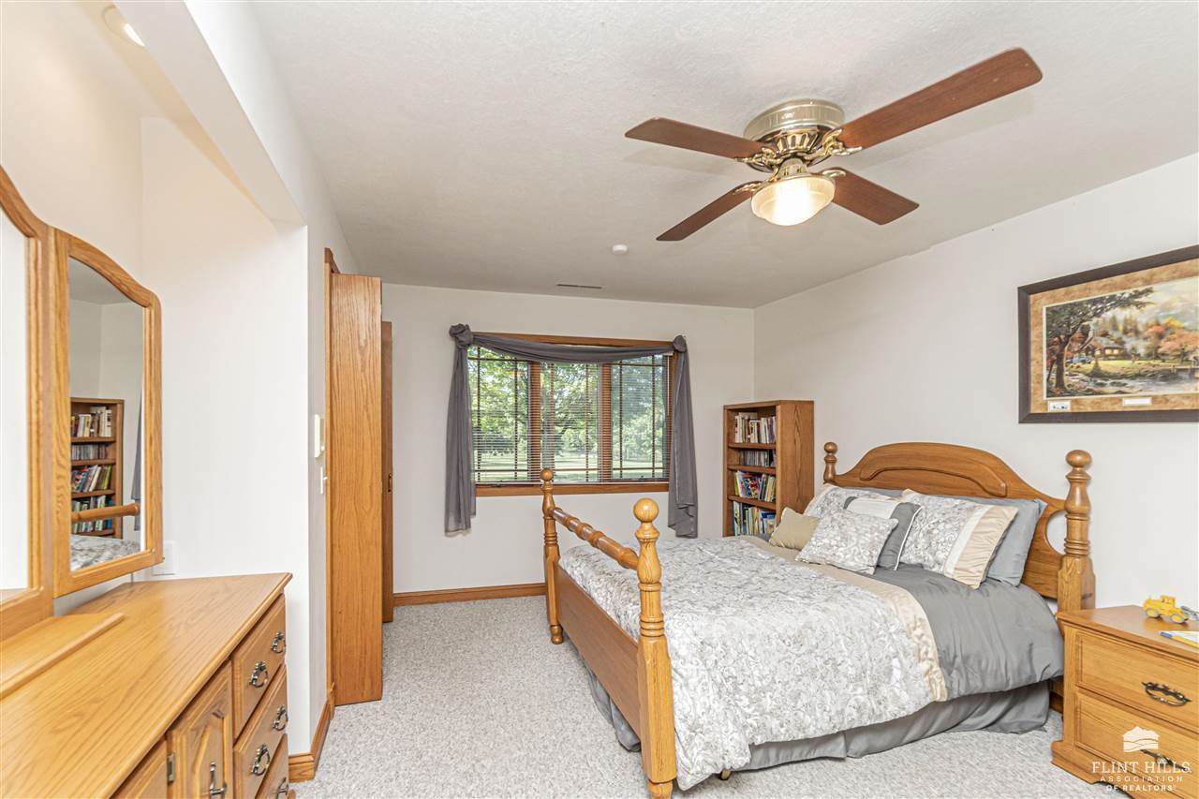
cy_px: 400
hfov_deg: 100.4
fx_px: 499
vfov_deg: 77.3
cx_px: 600
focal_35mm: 15
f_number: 11
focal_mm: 10
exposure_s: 1/60
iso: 640
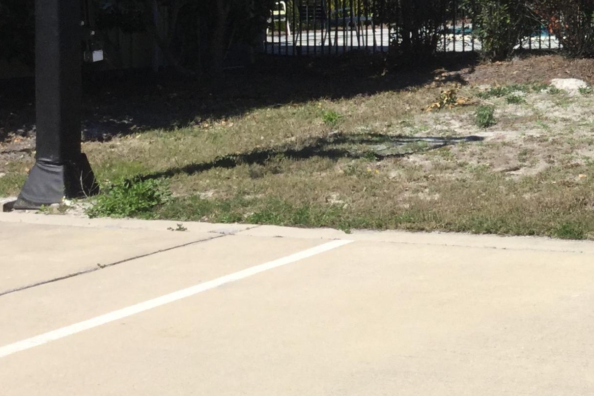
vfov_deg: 16.6
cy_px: -29
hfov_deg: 23.6
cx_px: 669
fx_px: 1320
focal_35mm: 80
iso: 25
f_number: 2.4
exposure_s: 1/1664
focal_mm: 3.3
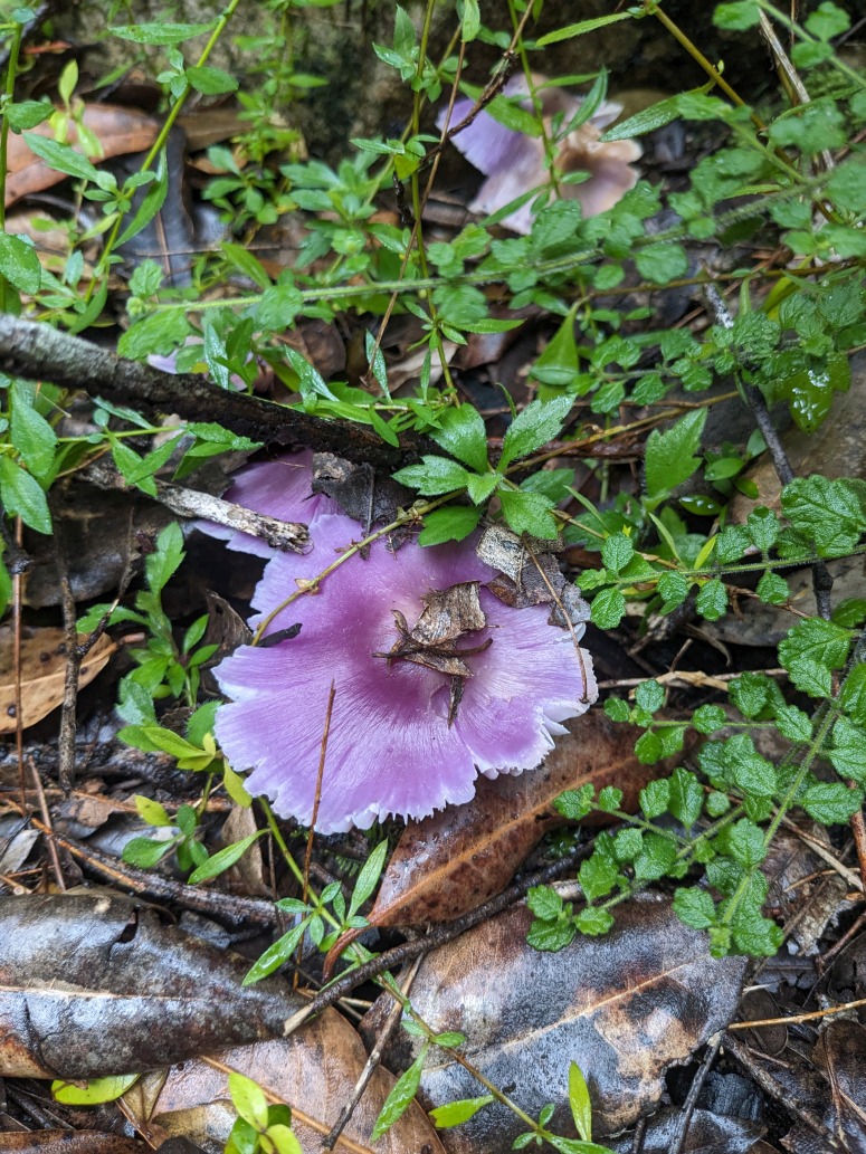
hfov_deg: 51.4
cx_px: 433
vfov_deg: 65.3
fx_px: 900
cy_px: 577
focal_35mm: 27
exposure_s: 1/99.9
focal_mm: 4.38
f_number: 1.73
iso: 208
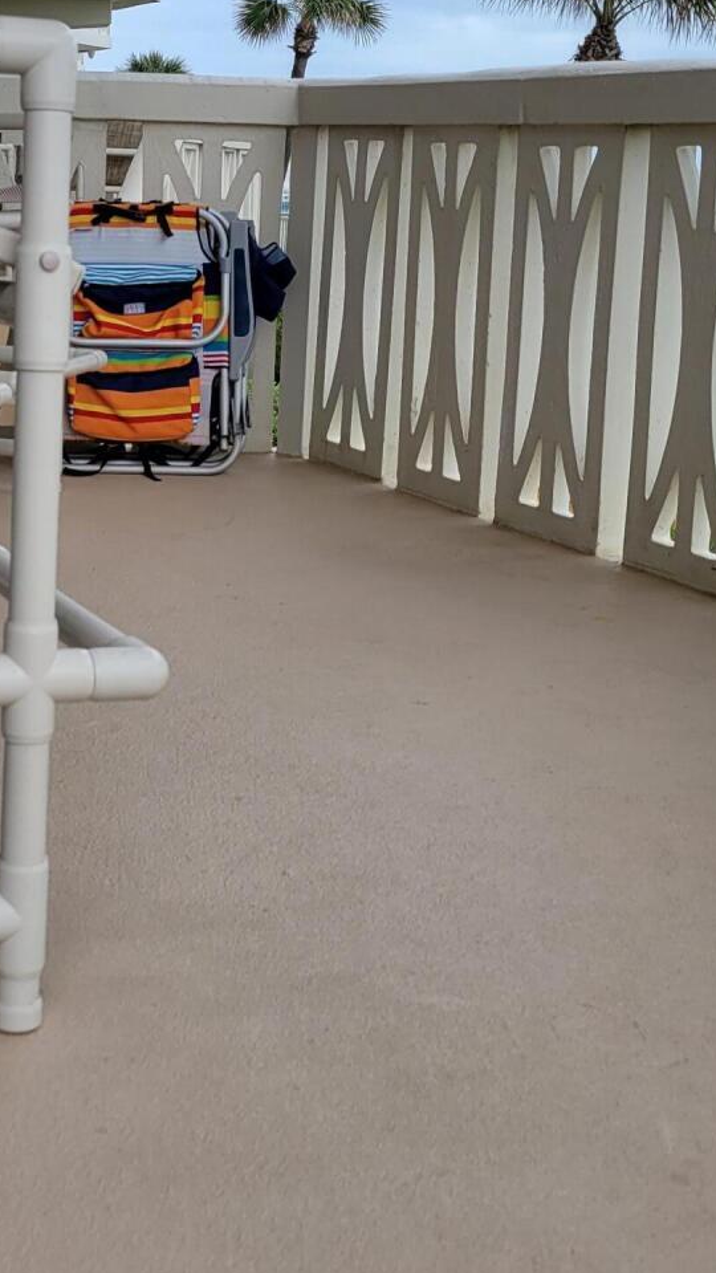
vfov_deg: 35.3
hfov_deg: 20.1
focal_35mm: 59
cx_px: 137
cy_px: 507
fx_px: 1991
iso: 40
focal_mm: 5.4
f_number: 1.8
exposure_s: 1/917
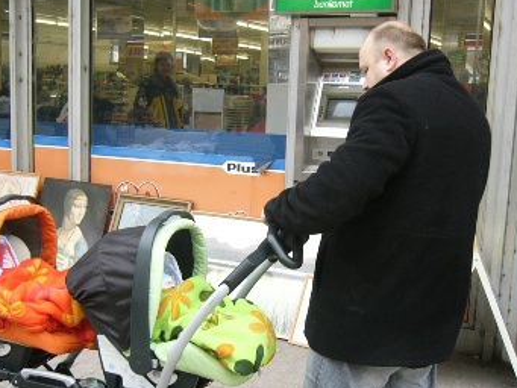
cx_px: 237
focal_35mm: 46
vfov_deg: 31.5
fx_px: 687
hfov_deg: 41.2
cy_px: 214
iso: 100
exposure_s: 1/80
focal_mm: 5.8
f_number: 2.8
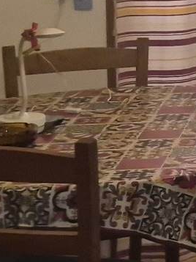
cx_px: 581
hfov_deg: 7.8
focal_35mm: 165
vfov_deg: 11.7
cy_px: -43
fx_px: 1245
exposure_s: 1/100
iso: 500
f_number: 1.8
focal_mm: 5.4
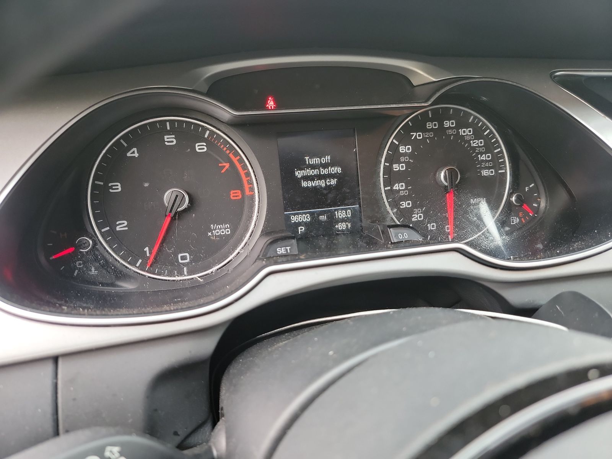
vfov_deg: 56.8
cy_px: 230
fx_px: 424
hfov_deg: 71.6
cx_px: 306
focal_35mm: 24
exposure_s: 1/59
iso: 371
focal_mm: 6.7
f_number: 1.8
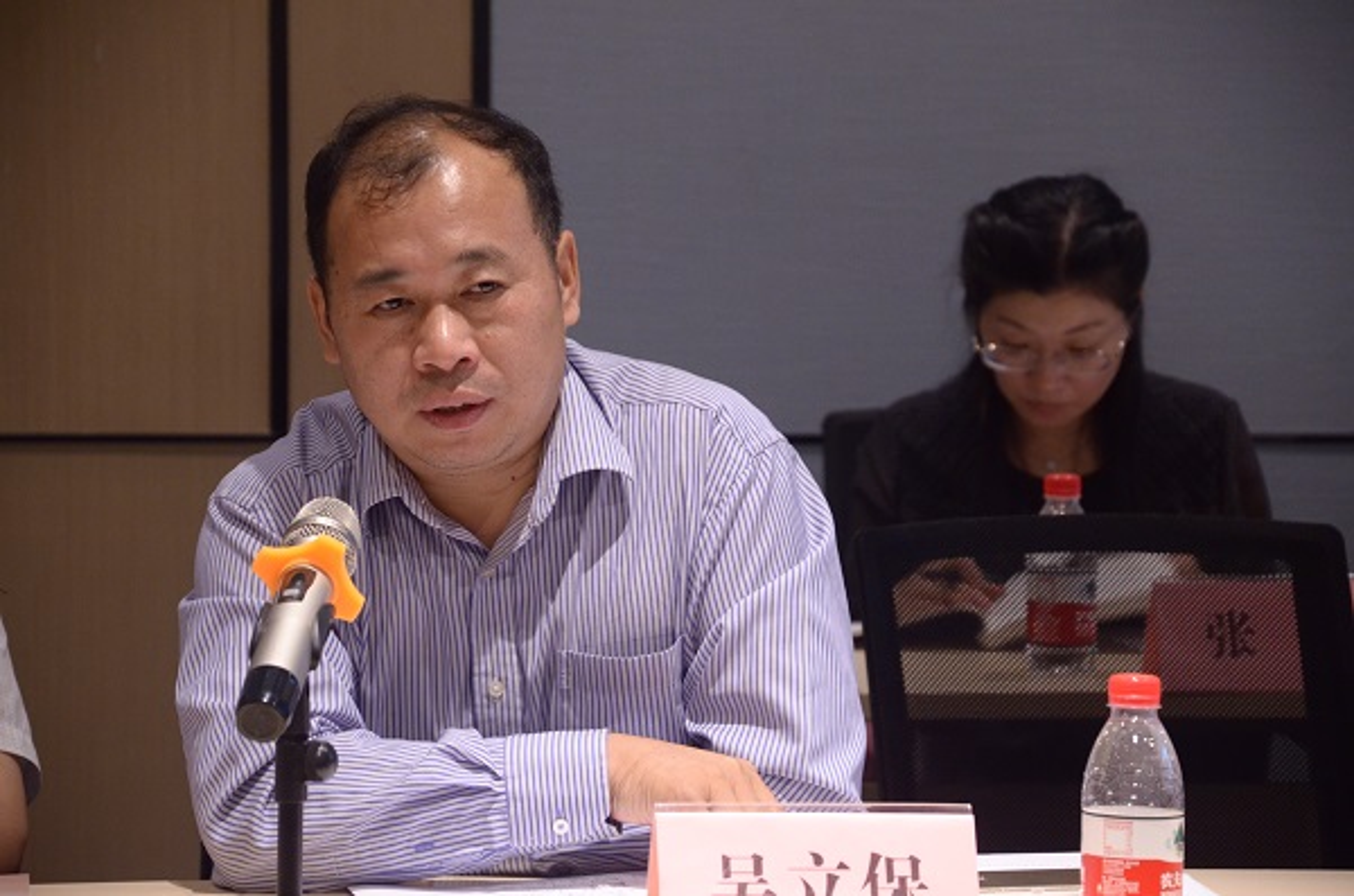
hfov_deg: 13.1
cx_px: 677
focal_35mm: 158
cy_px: 448
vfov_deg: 8.7
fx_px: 5910
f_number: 5.6
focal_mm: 105
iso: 1600
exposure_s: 1/15
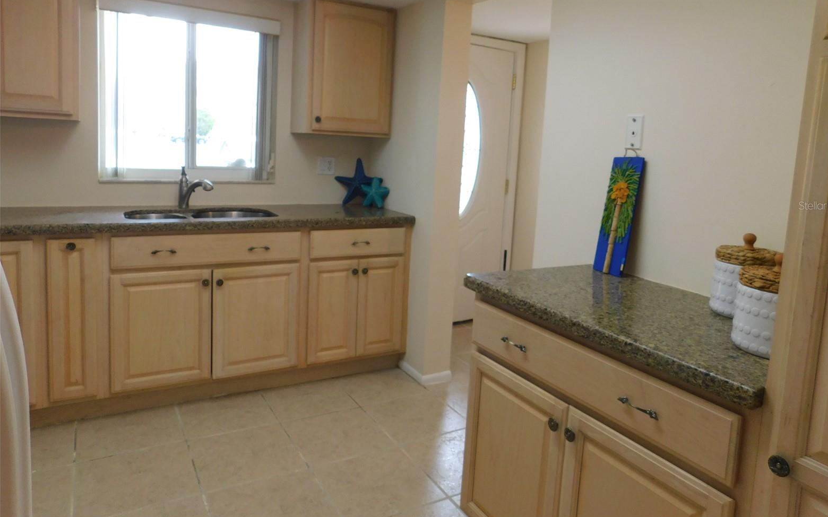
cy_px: 205
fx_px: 564
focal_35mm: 25
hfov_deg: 72.5
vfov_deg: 49.0
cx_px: 424
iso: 140
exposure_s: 1/30
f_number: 3
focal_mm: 4
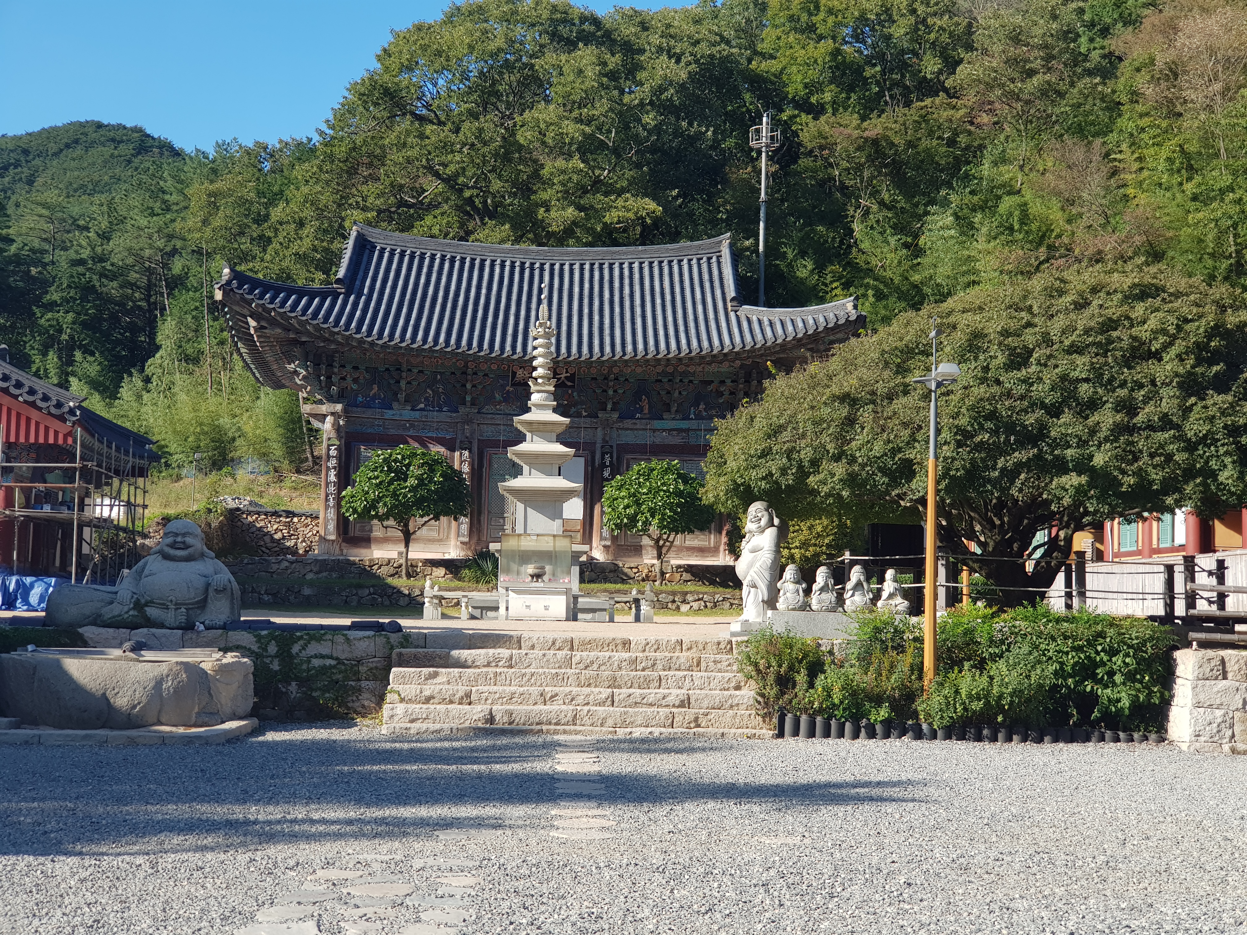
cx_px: 624
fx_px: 1873
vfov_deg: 28.0
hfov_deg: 36.8
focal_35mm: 52
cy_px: 468
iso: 25
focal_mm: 6
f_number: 2.4
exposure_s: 1/375
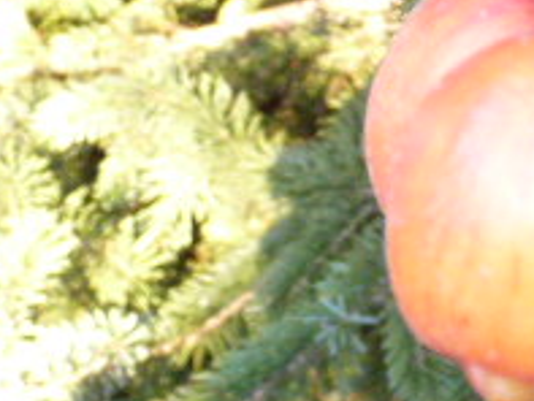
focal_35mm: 146
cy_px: 3
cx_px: 653
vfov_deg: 10.1
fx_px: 2254
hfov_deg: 13.1
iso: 400
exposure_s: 1/100
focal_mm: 4.8
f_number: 2.8
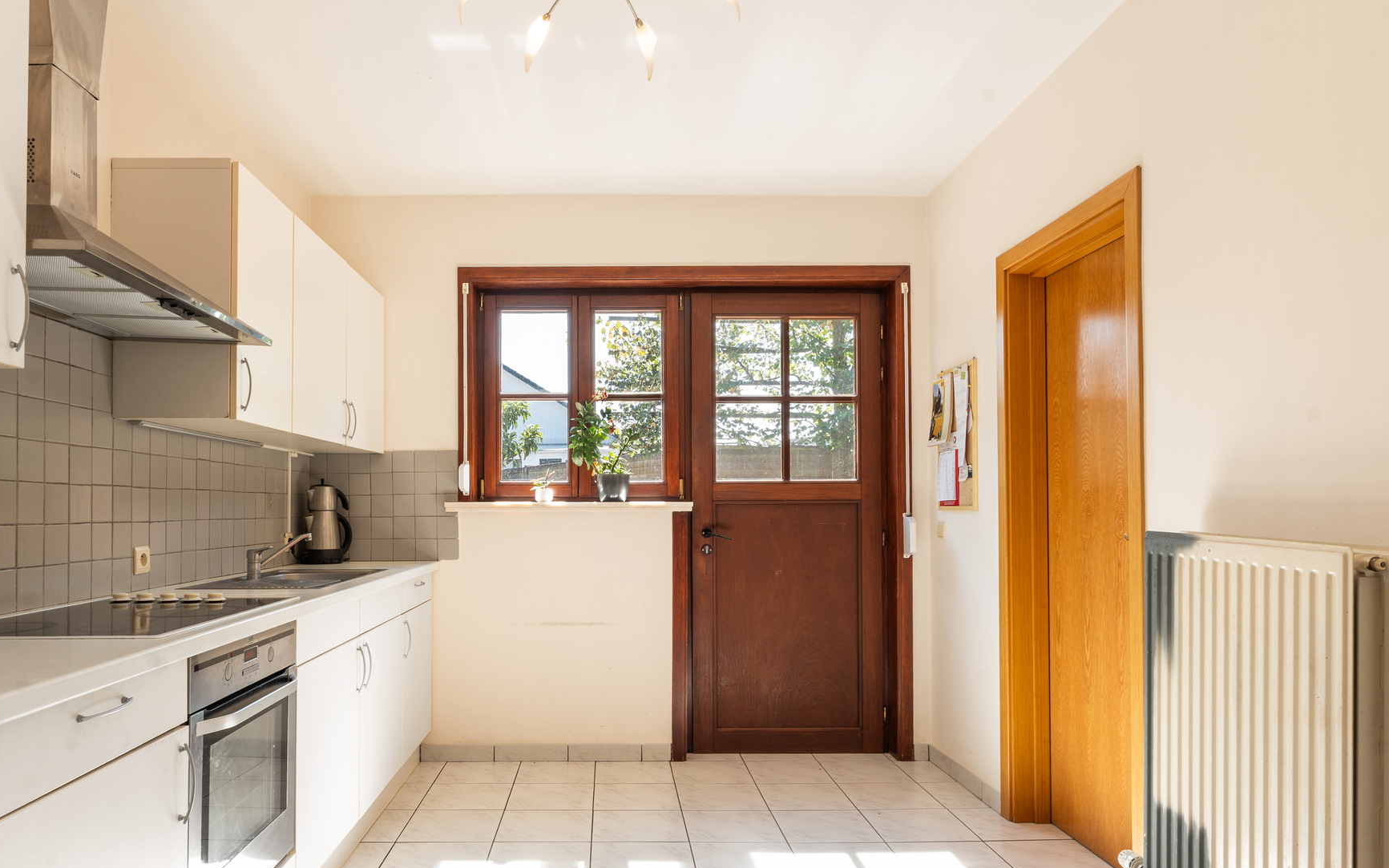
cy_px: 512
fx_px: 908
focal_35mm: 24
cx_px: 607
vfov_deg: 50.8
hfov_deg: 74.5
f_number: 11
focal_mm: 17
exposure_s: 1/6
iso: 250
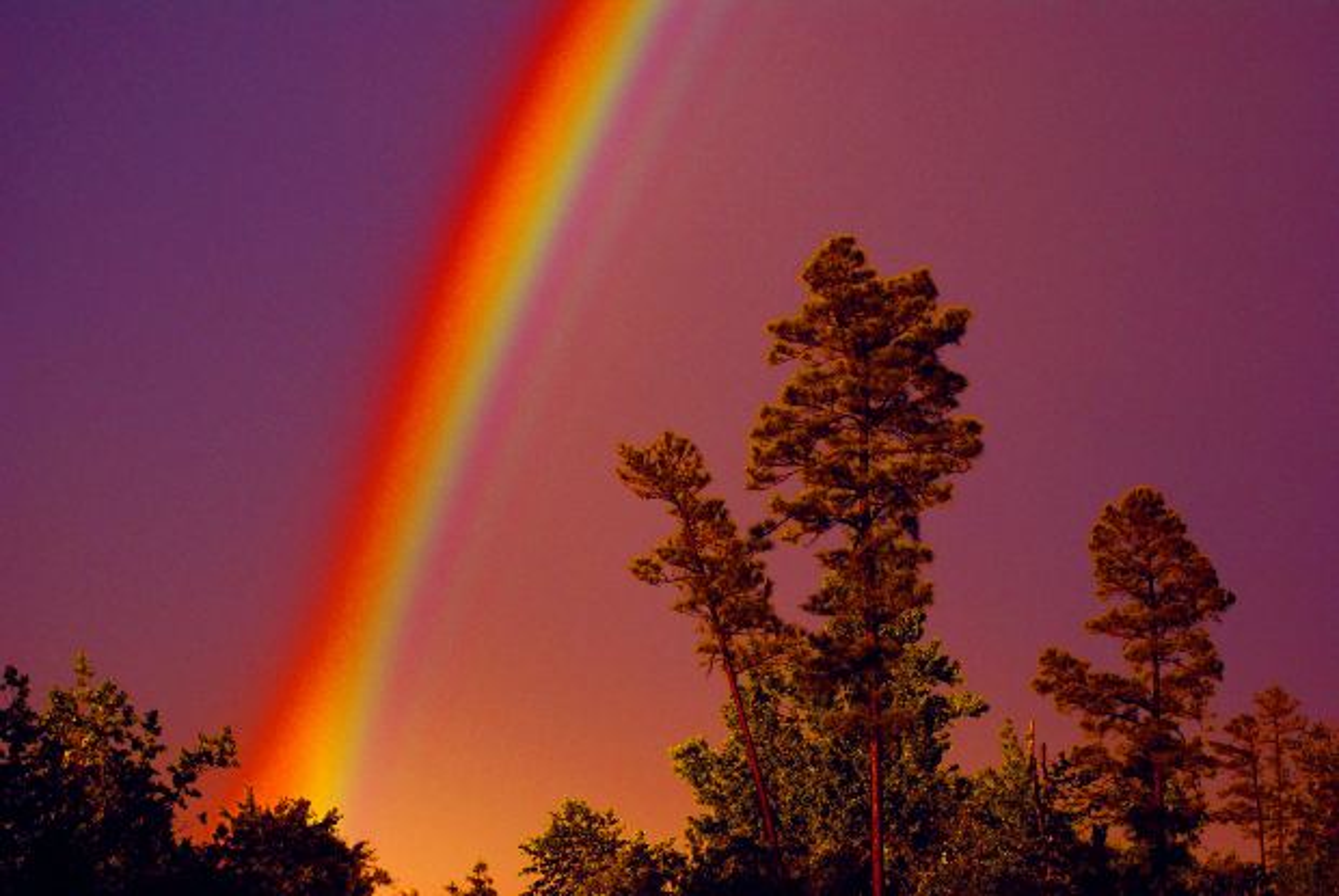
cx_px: 670
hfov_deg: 17.0
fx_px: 4469
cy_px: 448
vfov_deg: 11.5
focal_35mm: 120
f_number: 3.5
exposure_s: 1/320
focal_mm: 80
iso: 200
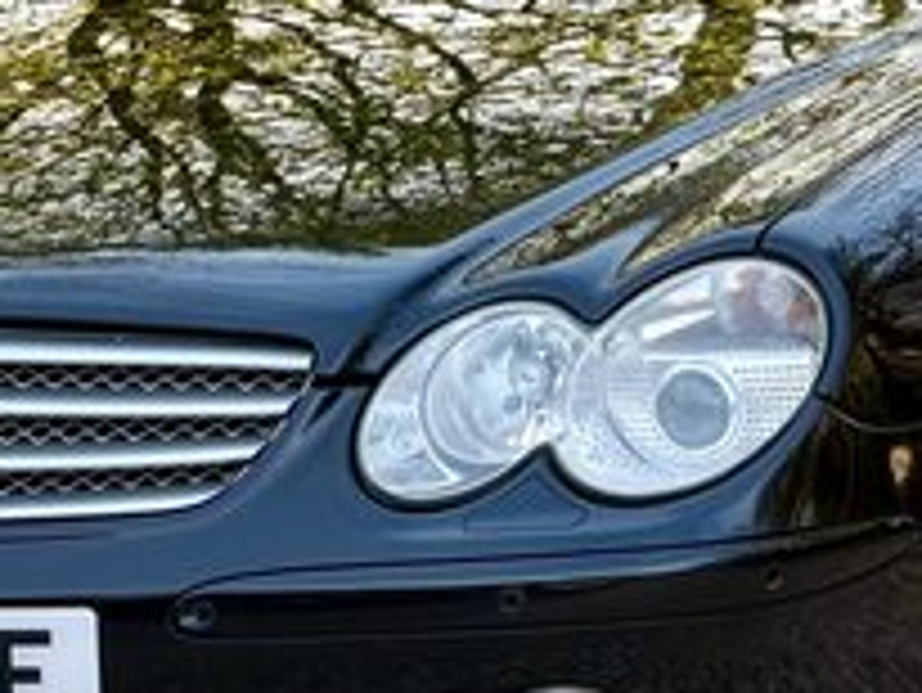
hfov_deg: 5.1
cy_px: 428
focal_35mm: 390
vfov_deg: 3.8
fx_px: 10394
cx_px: 715
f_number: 2.8
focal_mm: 16.89
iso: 80
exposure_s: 1/121
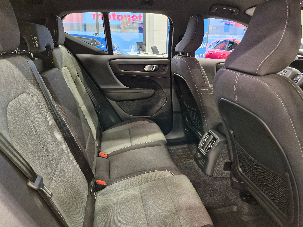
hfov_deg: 73.9
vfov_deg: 58.9
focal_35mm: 23
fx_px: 201
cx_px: 152
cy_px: 114
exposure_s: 1/33
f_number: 1.8
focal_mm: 5.54
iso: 500
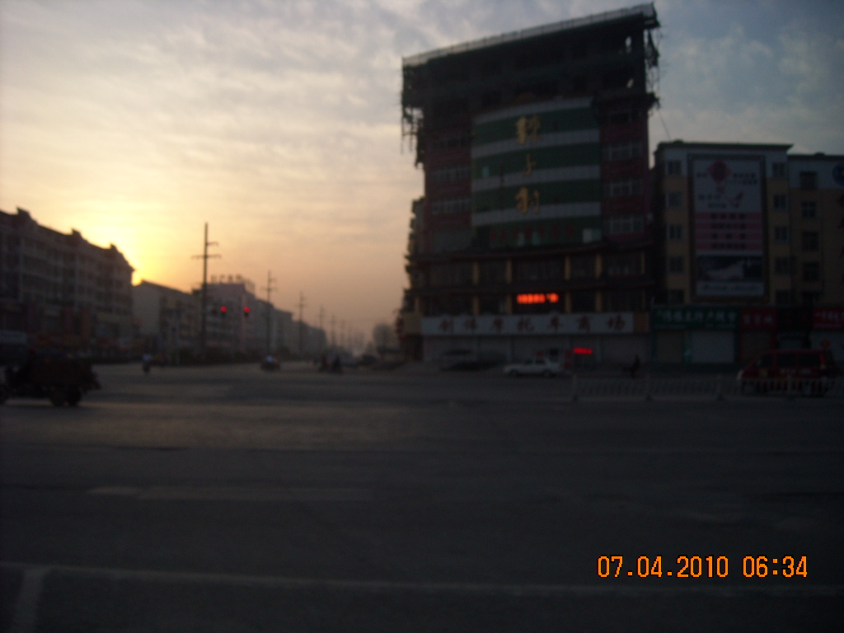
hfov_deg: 52.6
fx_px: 853
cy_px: 316
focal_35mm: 35
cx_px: 422
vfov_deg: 40.7
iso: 64
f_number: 5.6
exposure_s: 1/201
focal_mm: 5.7
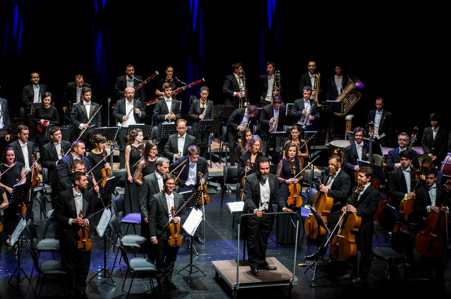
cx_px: 226
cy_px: 150
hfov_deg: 27.0
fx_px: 939
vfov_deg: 18.1
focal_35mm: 75
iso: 1000
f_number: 2.5
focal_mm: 50
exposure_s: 1/80
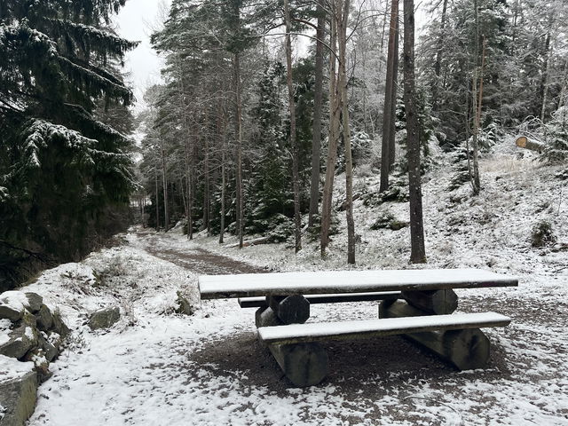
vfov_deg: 53.1
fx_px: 427
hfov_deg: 67.3
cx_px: 284
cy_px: 213
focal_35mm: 26
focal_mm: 5.1
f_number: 1.6
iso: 125
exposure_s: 1/121
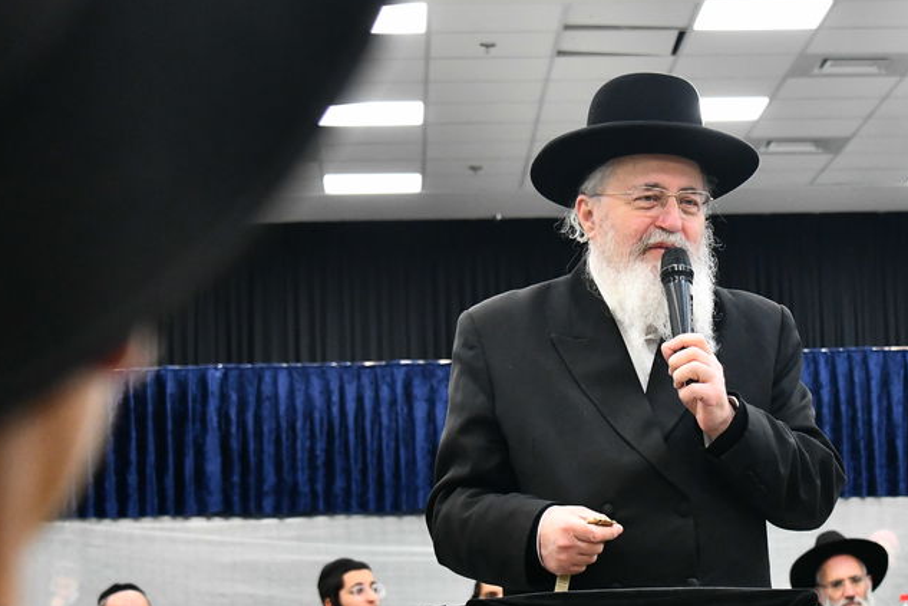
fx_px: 2900
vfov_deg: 11.9
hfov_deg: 17.7
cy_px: 305
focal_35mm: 115
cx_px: 664
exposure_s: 1/100
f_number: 5.6
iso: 2000
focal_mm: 52
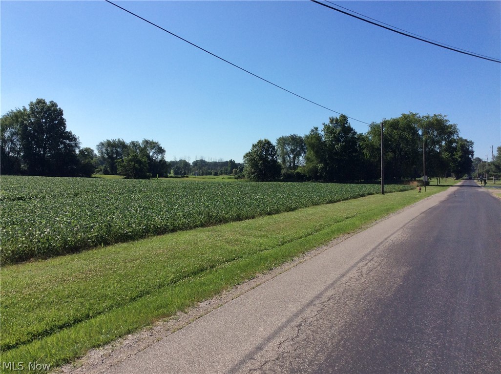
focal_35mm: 32
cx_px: 250
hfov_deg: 56.9
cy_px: 187
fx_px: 462
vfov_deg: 44.0
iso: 32
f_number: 2.4
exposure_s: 1/1908
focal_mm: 3.3
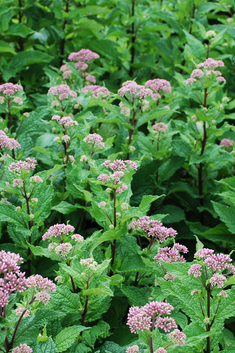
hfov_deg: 17.9
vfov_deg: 26.6
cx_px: 118
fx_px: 744
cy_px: 215
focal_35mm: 76
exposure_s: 1/125
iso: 100
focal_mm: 26
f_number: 5.6
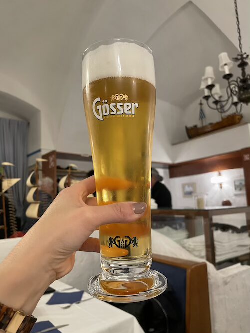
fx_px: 250
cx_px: 125
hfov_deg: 53.0
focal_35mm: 26
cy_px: 166
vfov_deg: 67.3
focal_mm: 4.2
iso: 400
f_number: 1.6
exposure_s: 1/50
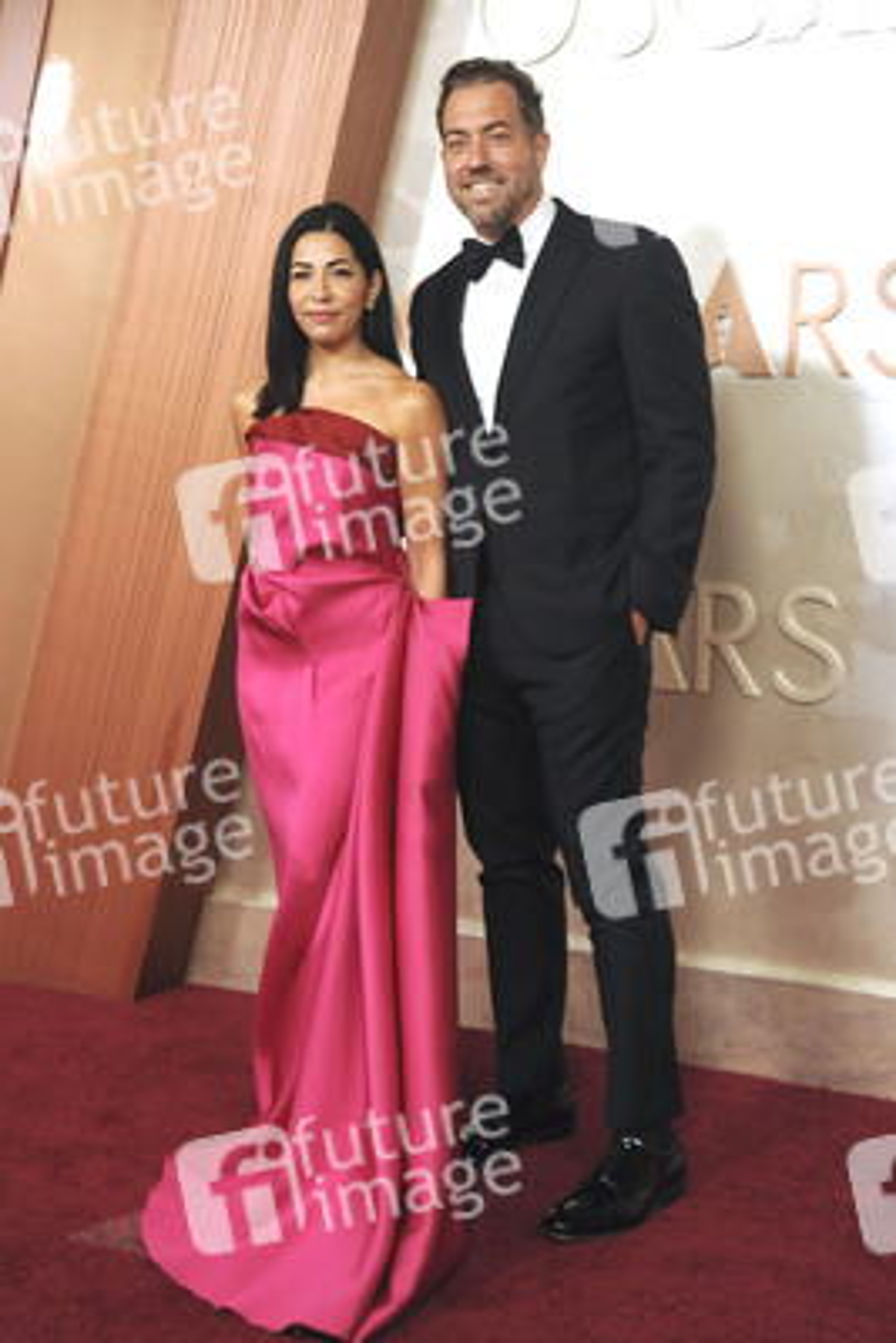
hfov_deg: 27.0
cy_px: 672
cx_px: 448
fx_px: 1865
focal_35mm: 50
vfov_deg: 39.6
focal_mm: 50
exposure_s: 1/250
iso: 2000
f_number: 6.3
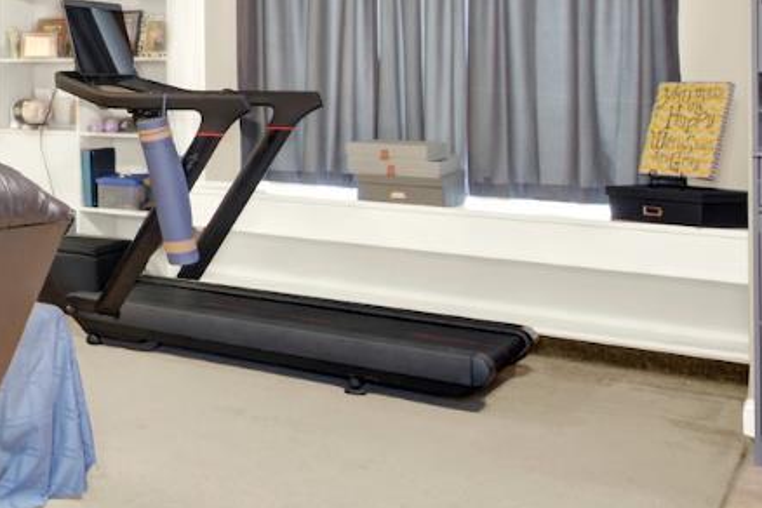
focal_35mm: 48
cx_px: -313
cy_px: 104
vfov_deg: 27.5
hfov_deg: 29.5
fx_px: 1016
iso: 100
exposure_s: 4
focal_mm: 14
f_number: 14
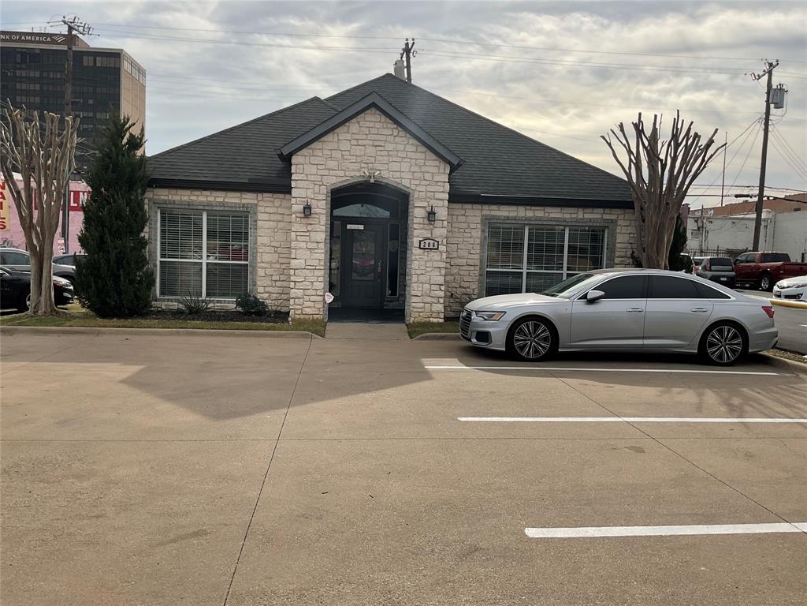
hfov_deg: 61.7
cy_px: 303
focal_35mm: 29
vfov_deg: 48.2
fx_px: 676
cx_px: 404
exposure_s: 1/3322
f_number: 1.8
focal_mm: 3
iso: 16
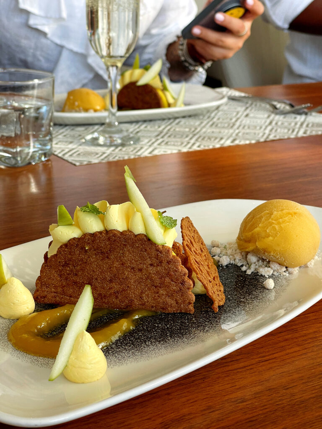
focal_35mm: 64
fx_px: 794
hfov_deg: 22.9
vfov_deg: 30.3
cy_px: 214
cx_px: 161
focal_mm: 7.5
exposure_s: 1/120
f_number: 2.2
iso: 80
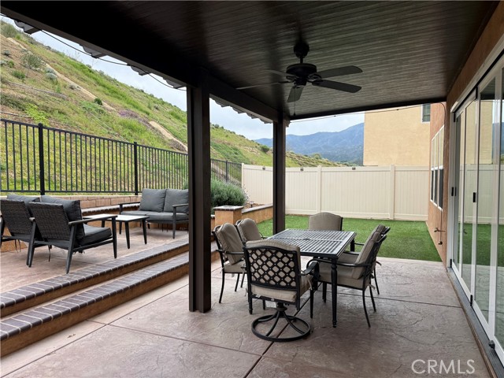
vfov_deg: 56.8
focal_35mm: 24
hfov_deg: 71.6
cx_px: 252
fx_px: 349
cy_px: 189
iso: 100
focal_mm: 6.76
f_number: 1.78
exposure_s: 1/1230
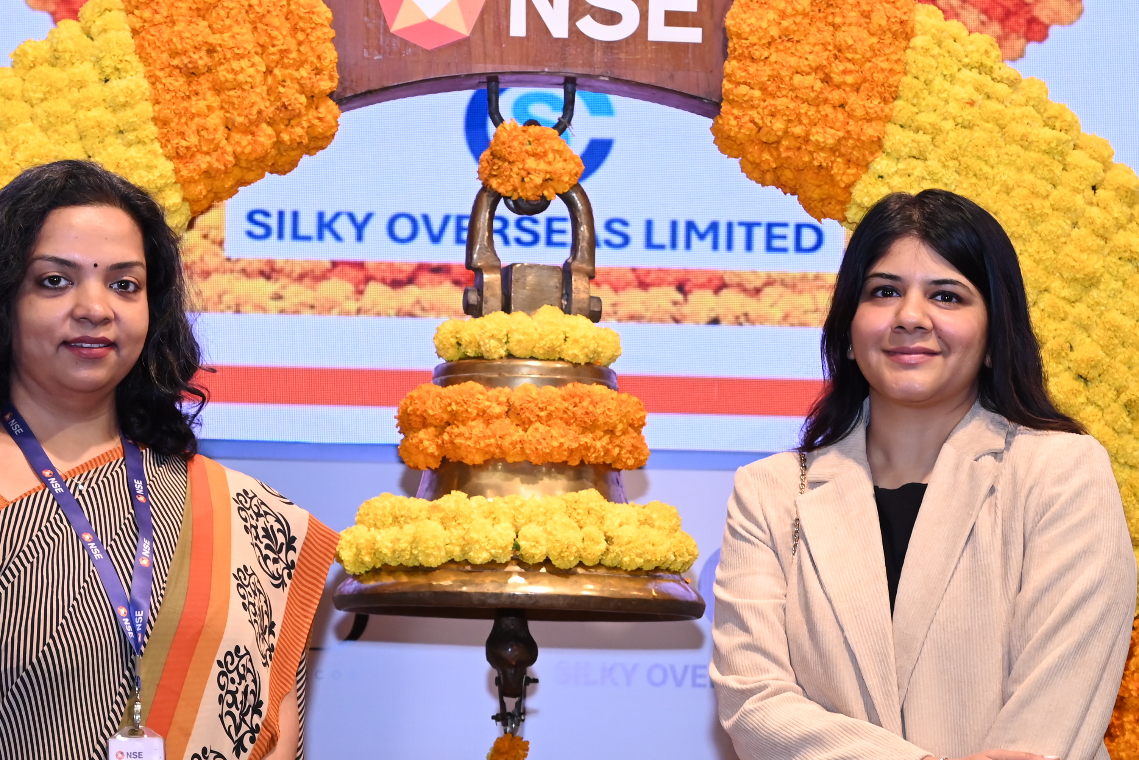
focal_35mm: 114
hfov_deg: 17.9
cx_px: 621
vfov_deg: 12.0
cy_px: 648
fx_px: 3608
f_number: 5.6
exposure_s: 1/100
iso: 1250
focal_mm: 57
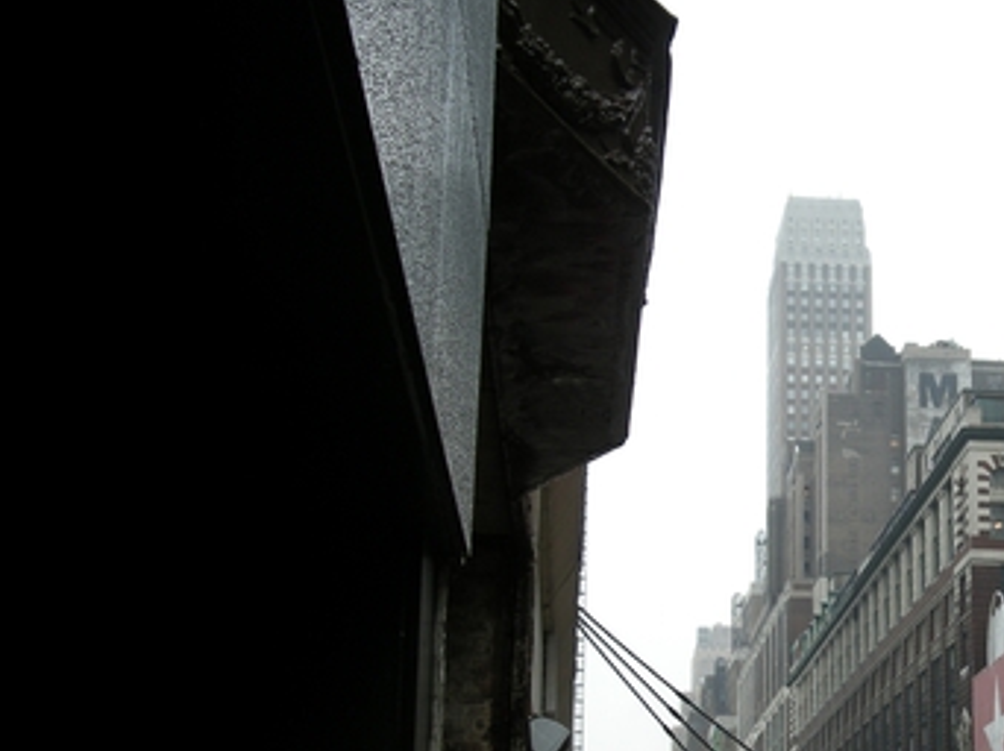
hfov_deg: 28.9
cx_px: 860
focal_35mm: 65
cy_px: 607
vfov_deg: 22.2
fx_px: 1884
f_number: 2.8
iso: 81
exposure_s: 1/55.1
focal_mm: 7.9
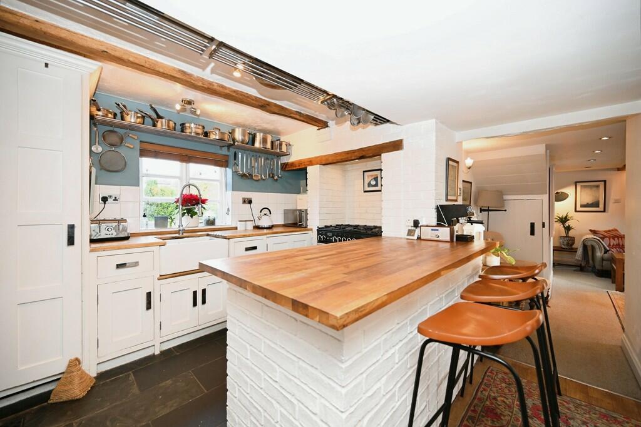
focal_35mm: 14
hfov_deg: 104.2
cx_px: 320
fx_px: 249
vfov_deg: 81.2
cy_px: 214
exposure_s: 1/60
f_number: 4
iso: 1100
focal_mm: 14
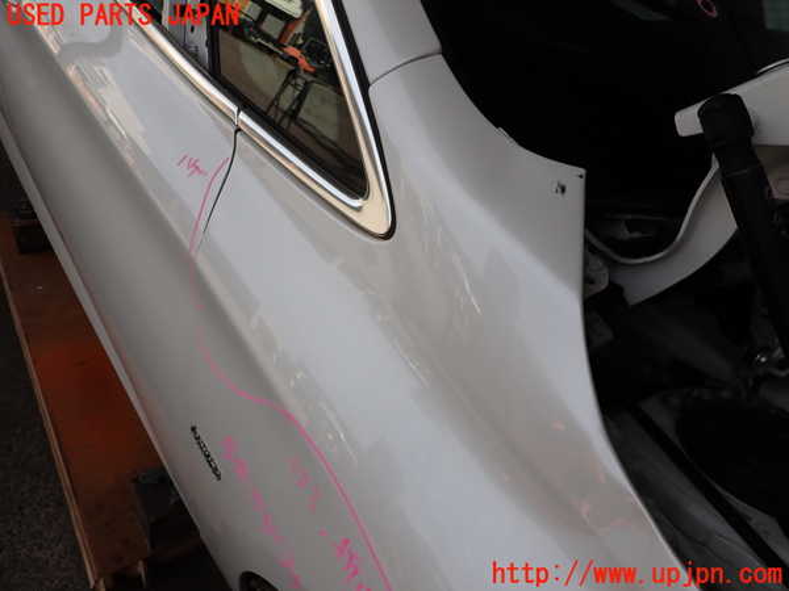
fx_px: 570
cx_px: 394
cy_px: 296
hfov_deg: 69.4
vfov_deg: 54.9
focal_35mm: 25
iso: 100
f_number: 2.8
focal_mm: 4.5
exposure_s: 1/800
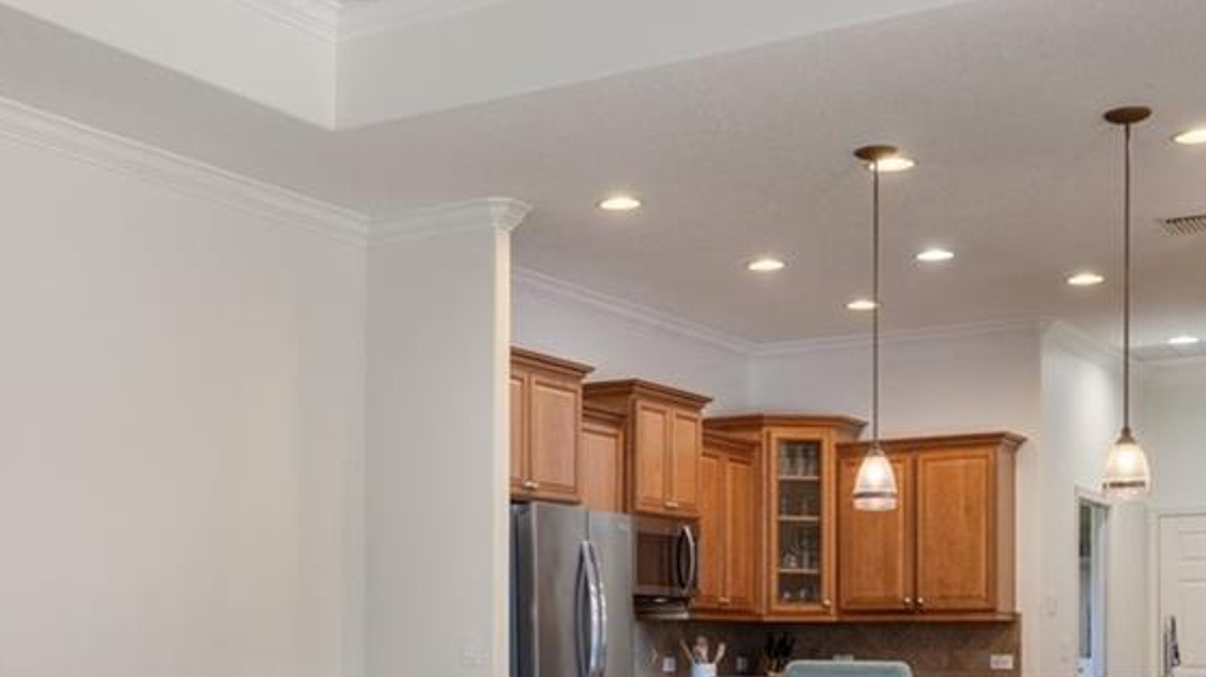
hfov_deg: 38.0
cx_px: 384
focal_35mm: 54
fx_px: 1726
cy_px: 660
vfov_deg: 21.5
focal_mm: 18
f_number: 8
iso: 320
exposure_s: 1/2.5
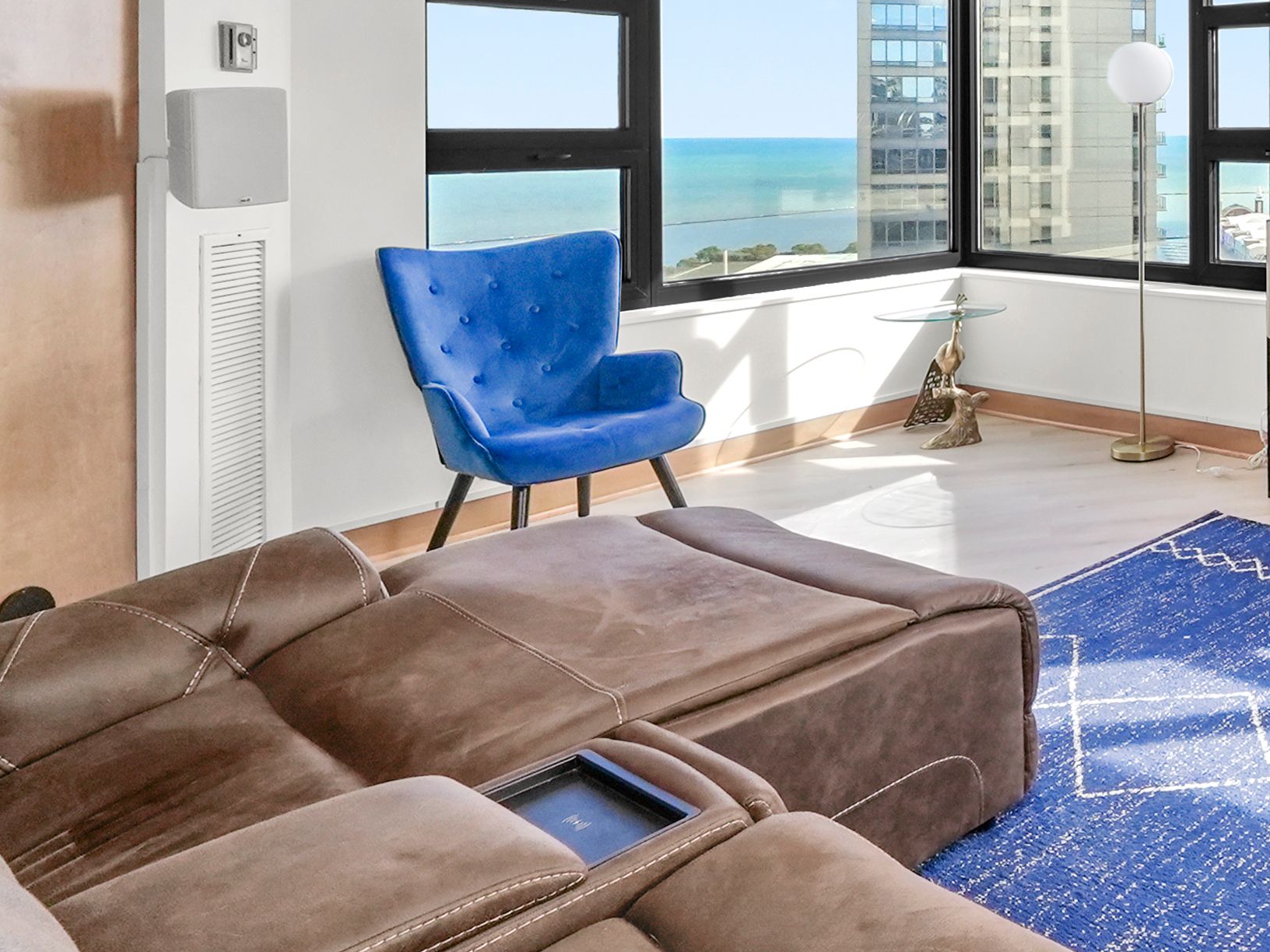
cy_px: 126
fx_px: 1101
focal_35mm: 30
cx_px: 1452
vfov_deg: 43.4
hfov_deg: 43.5
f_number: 13
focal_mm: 12
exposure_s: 1/160
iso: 2500
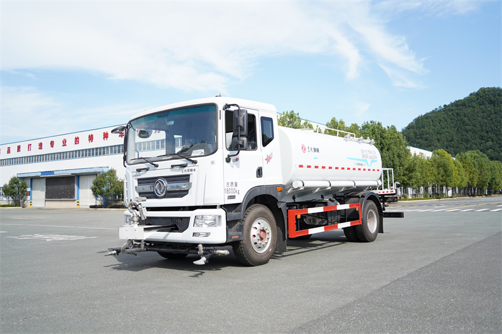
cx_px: 251
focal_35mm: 31
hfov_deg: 60.3
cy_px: 167
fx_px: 432
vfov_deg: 42.3
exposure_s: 1/800
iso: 100
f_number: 2.8
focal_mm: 31
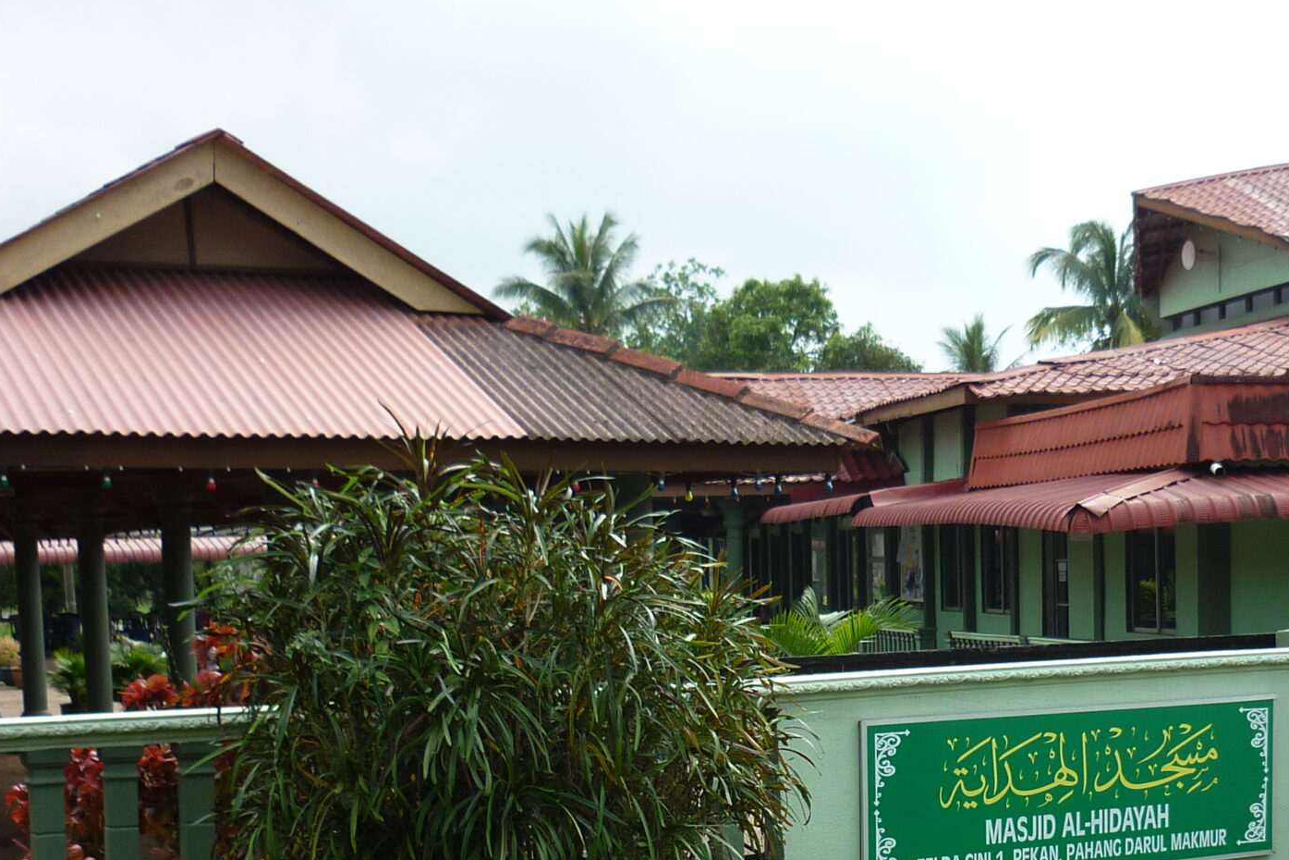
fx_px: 2256
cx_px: 911
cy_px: 751
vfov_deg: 21.2
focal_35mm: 63
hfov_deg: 31.5
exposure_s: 1/640
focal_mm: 5.5
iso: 80
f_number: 2.8
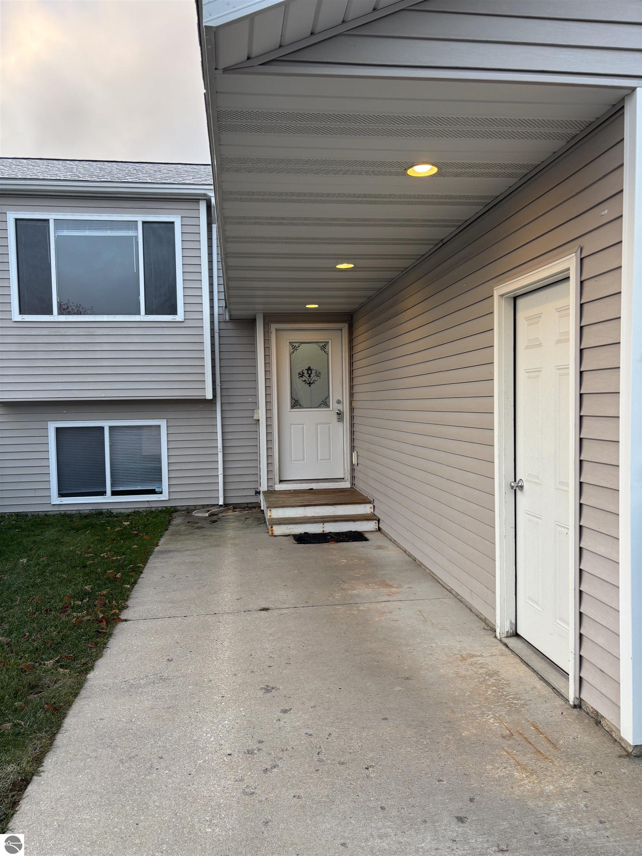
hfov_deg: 53.1
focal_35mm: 26
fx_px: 643
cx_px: 321
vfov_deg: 67.3
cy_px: 428
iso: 50
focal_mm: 5.96
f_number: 1.6
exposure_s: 1/145
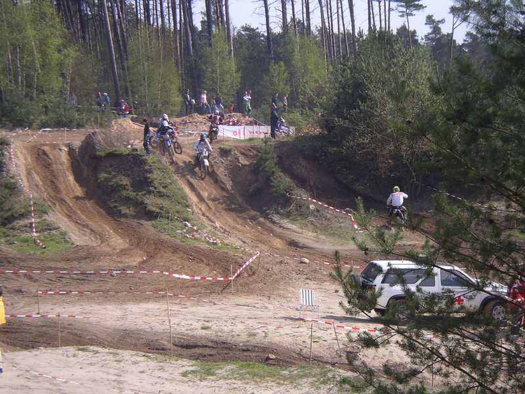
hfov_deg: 18.9
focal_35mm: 104
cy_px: 197
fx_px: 1577
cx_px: 262
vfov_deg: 14.2
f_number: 3.9
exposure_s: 1/400
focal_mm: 16
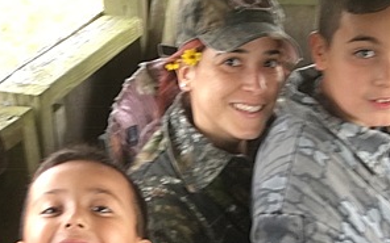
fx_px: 755
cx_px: 144
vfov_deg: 18.3
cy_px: 173
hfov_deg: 28.9
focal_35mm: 71
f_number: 2.2
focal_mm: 2.65
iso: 40
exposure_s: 1/30
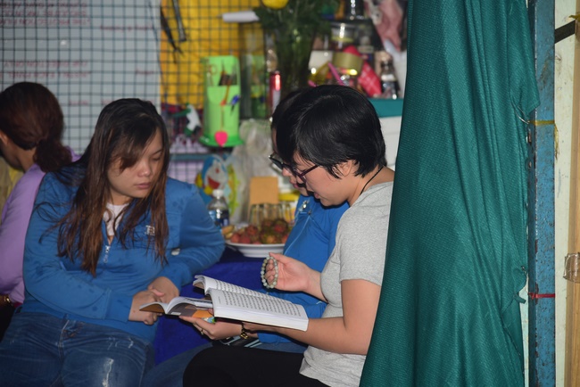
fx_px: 1934
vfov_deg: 11.4
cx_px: 290
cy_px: 194
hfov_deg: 17.1
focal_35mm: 120
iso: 320
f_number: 4
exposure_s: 1/60
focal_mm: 120
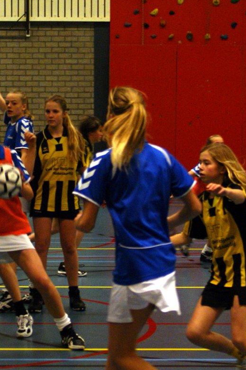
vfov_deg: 25.1
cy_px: 158
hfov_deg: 16.8
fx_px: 829
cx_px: 83
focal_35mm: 81
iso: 800
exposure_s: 1/160
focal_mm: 35
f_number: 2.8
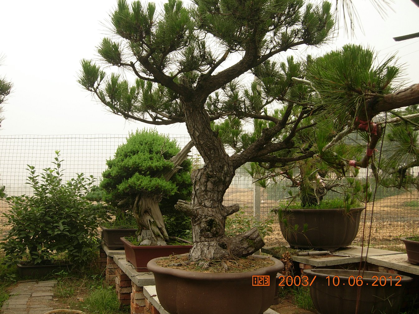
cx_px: 210
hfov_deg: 51.4
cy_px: 157
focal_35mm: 36
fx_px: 436
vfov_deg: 39.6
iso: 50
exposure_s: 1/90.5
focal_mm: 7.5
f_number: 3.8
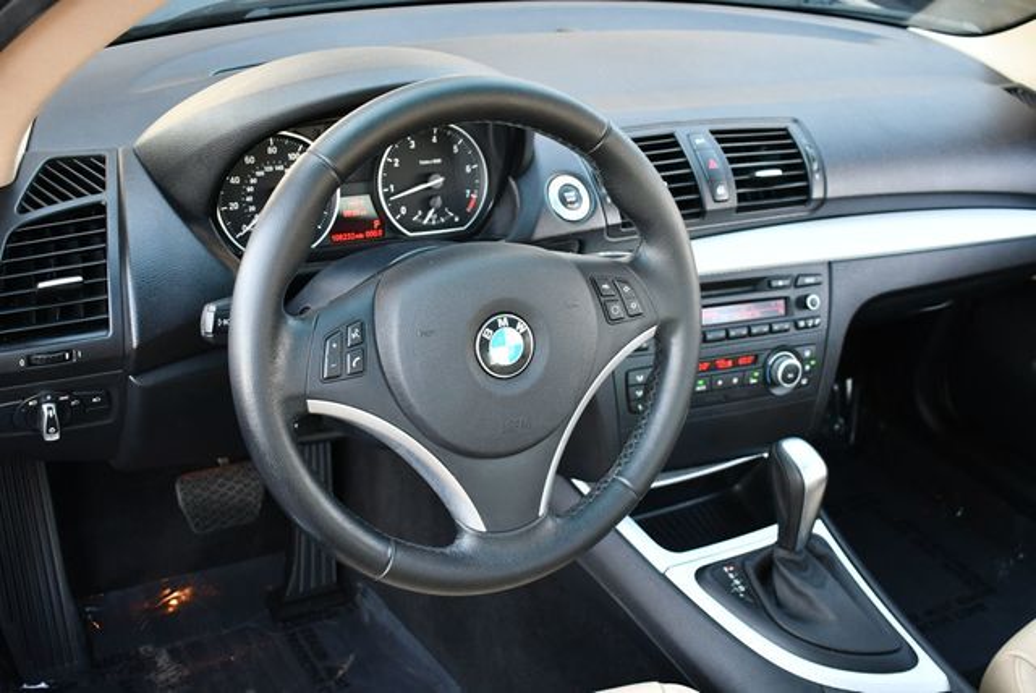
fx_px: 1210
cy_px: 346
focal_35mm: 42
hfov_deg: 46.4
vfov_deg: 32.0
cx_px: 518
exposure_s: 1/125
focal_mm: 21
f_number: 3.8
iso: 800
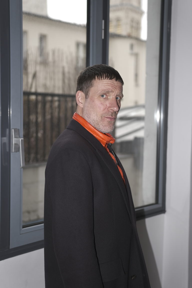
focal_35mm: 53
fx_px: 424
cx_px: 96
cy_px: 144
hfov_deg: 25.5
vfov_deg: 37.5
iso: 80
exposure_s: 1/60
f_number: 1.8
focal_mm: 35
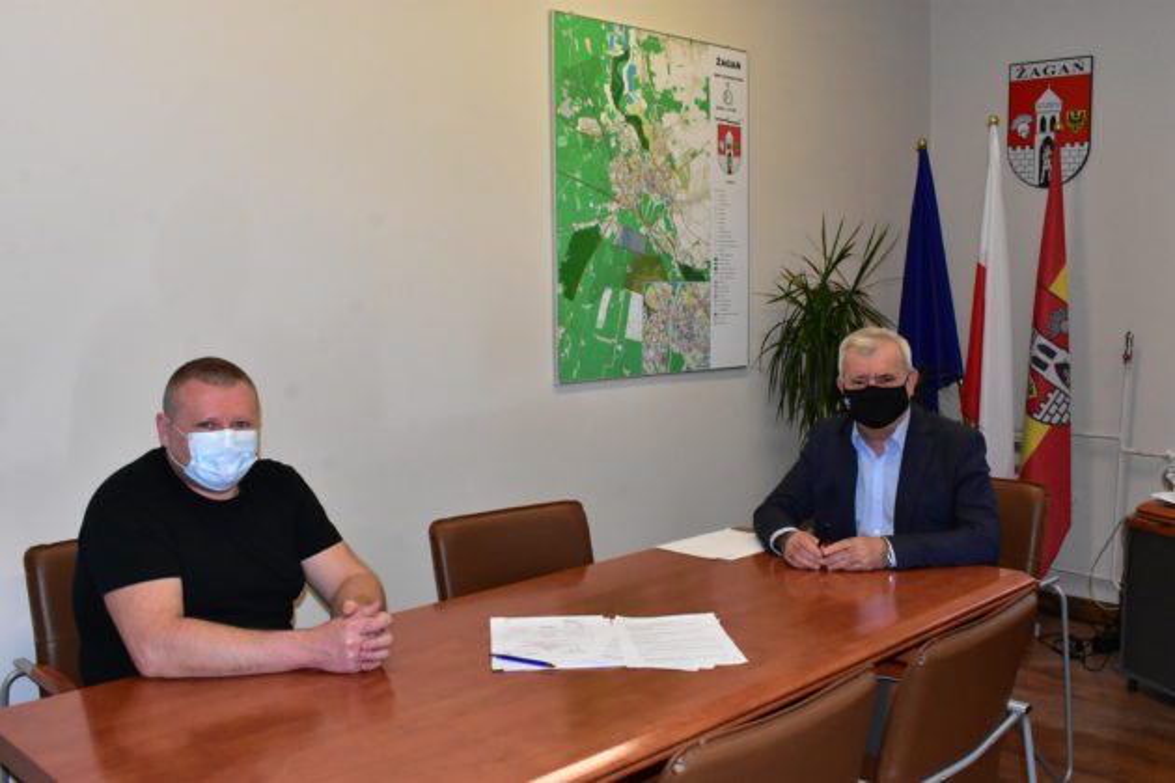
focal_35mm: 34
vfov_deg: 38.4
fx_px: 1126
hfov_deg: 55.1
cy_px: 392
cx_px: 588
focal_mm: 23
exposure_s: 1/320
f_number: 8
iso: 4000
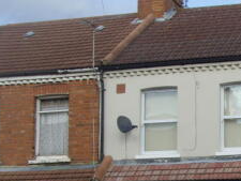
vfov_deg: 14.4
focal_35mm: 101
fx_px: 704
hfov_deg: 18.7
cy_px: 183
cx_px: 261
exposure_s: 1/180
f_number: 6.3
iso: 80
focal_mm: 6.6
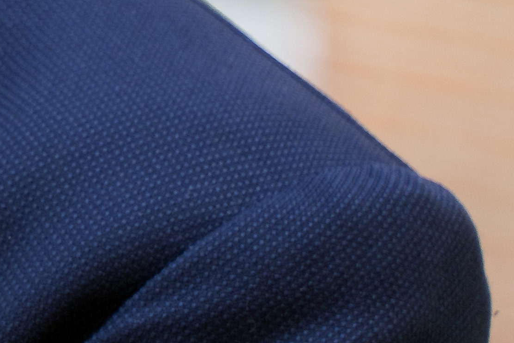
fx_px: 5968
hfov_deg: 4.7
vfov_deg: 3.2
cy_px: -578
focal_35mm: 418
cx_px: -1024
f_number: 2.8
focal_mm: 67
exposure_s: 1/400
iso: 320
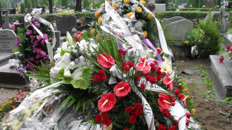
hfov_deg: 51.6
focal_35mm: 39
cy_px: 76
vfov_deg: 30.4
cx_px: 115
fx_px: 240
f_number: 3.2
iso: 100
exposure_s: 1/60
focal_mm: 6.3
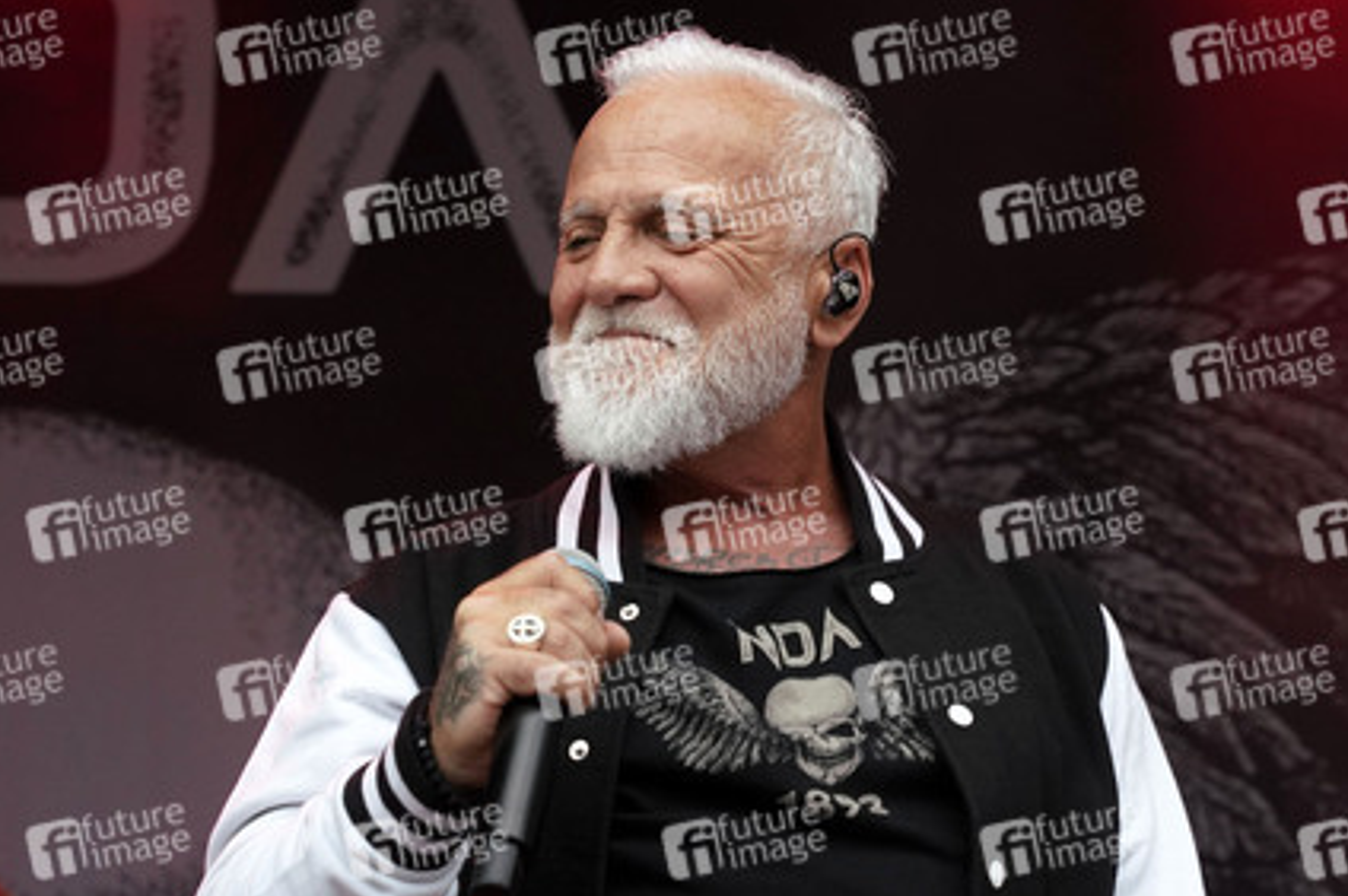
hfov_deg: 30.5
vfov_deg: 20.6
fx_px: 2469
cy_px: 445
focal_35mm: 66
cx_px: 660
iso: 1000
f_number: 5.6
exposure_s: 1/160
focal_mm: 62
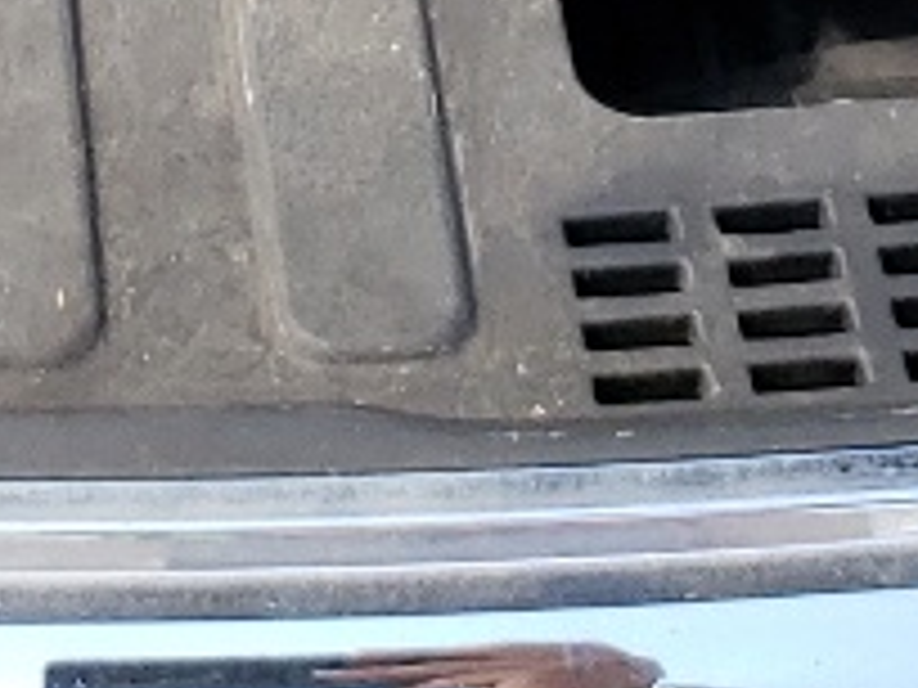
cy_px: -1866
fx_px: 5410
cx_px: 261
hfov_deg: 9.7
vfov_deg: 6.2
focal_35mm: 204
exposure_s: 1/625
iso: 50
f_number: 1.5
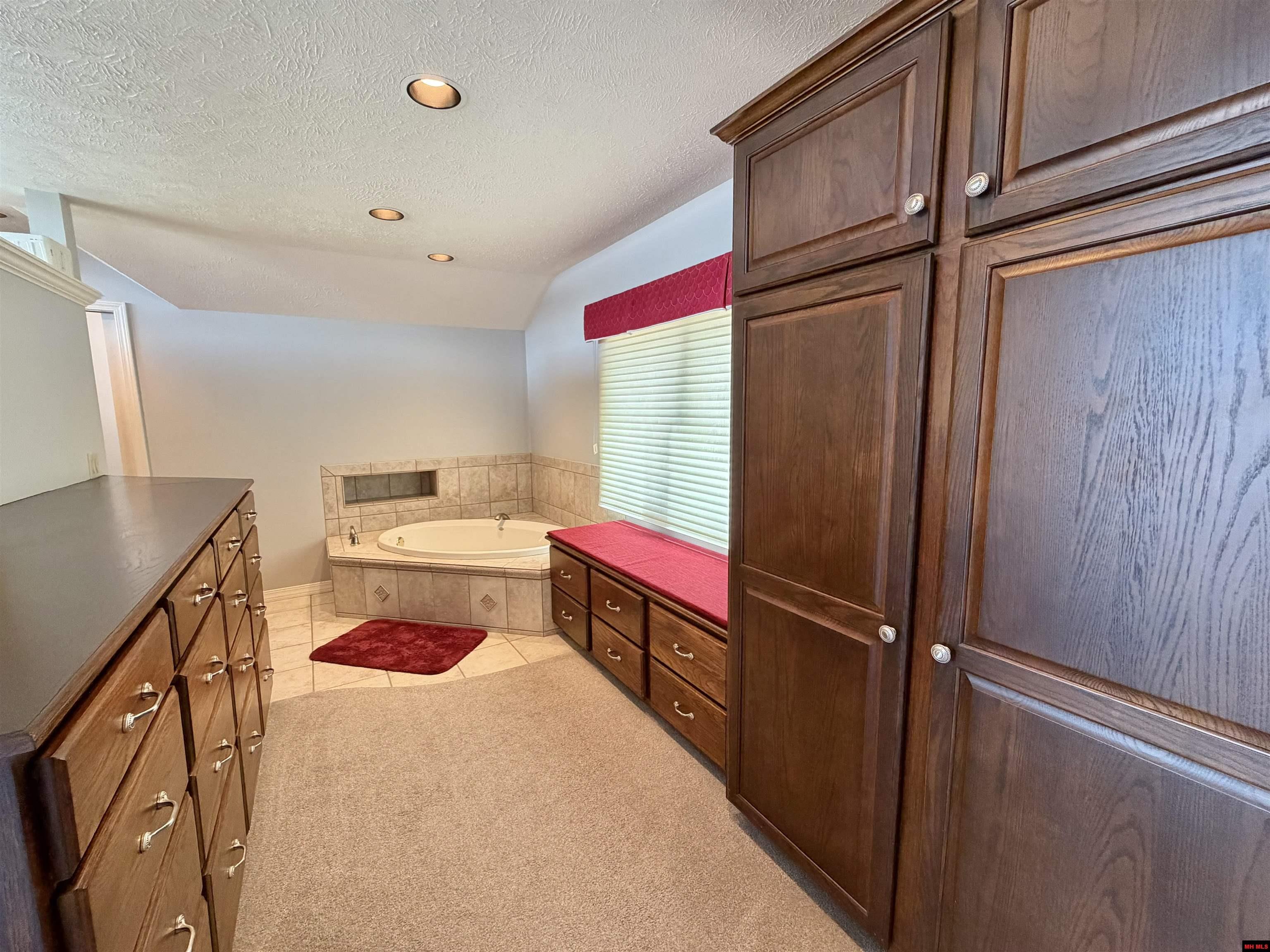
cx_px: 635
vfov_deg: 85.7
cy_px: 476
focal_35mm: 14
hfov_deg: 102.1
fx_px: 514
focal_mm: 2.22
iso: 320
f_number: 2.2
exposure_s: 1/60
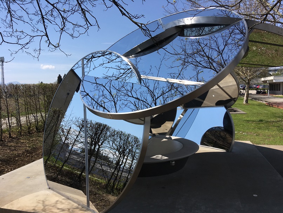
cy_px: 106
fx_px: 237
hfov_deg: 61.7
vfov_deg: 48.2
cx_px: 142
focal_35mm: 29
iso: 25
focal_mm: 4.15
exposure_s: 1/1603
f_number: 2.2
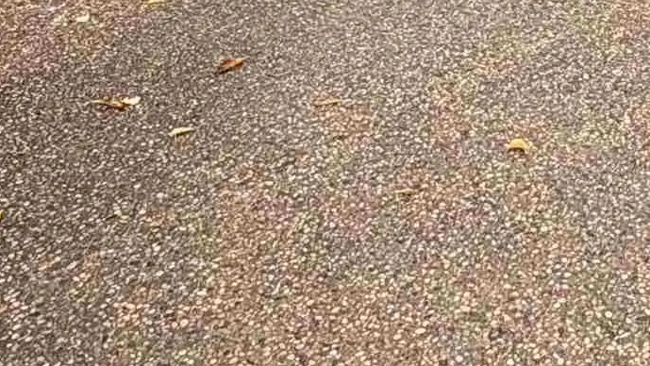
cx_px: 612
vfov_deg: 14.9
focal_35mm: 68
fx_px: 1172
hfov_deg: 29.4
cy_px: -333
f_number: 2.2
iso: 64
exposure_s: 1/311
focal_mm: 2.22
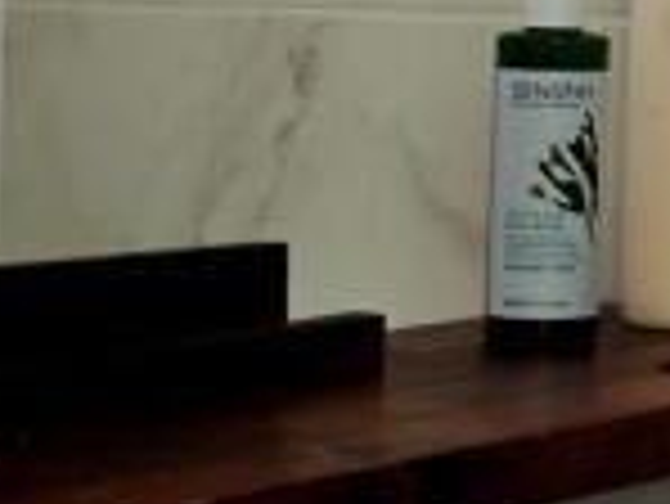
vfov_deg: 7.6
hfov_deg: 9.8
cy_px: -214
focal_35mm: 192
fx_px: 3719
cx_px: 1131
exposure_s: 1/100
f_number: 1.6
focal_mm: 7.62
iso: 100
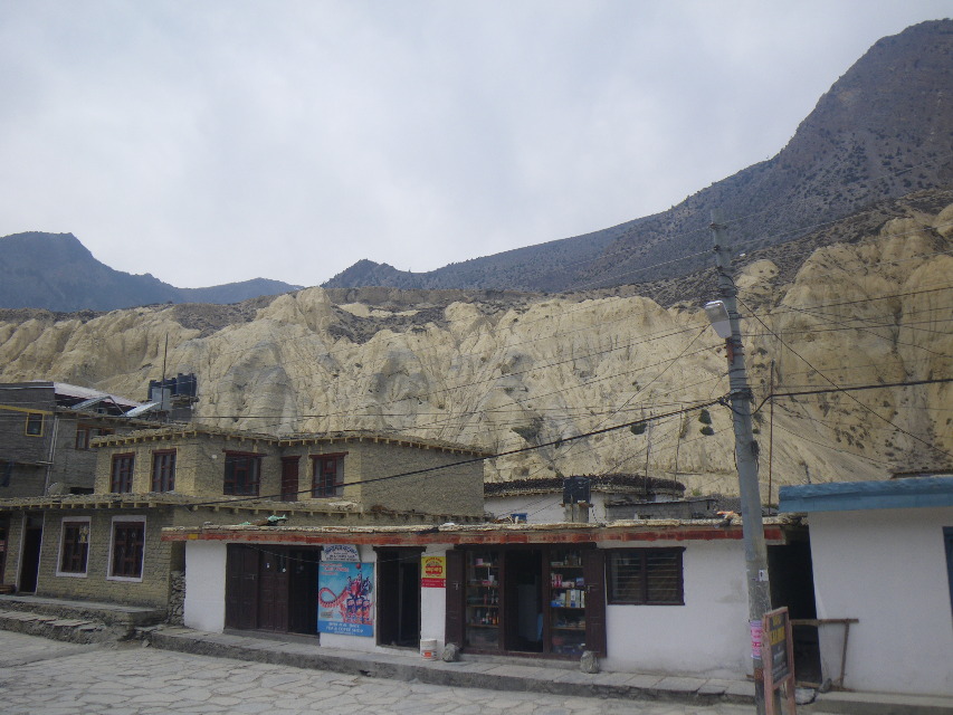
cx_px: 476
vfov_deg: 49.8
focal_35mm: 28
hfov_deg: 63.4
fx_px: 771
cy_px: 358
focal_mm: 5
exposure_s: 1/640
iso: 50
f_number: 4.2
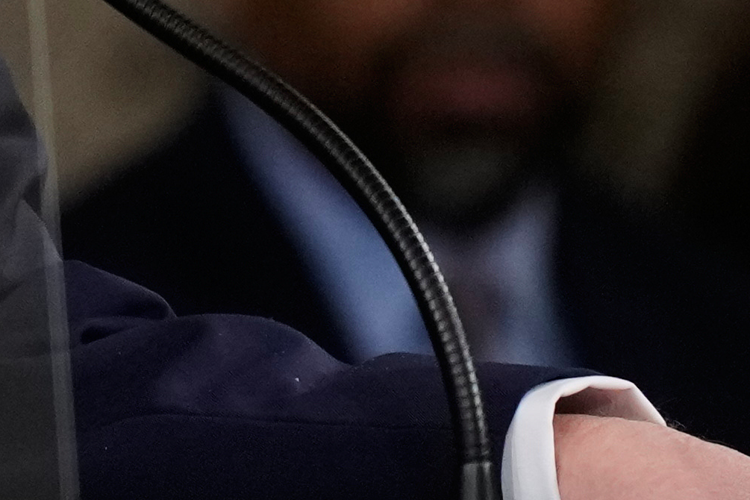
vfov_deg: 0.4
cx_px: -1137
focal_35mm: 3354
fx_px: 69870
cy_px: -300
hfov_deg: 0.6
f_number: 2.8
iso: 2000
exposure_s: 1/640
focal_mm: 400
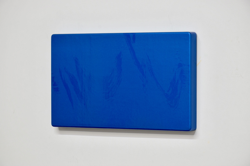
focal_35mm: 183
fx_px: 1271
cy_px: 83
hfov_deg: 11.2
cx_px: 125
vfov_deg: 7.5
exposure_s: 1/3
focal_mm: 122
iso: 400
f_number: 11
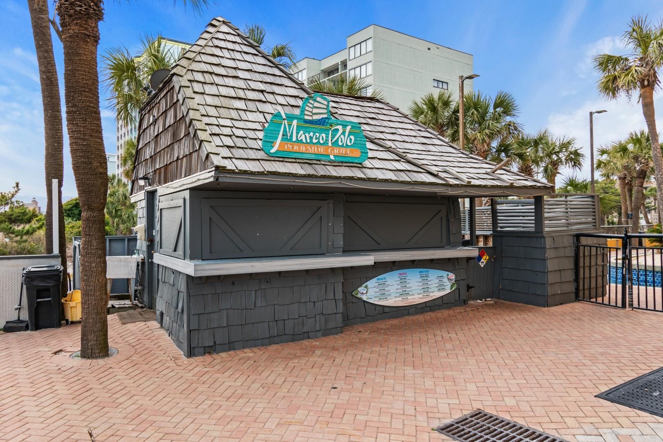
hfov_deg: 71.5
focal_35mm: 25
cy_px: 221
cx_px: 332
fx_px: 460
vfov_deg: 51.3
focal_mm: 17
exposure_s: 1/50
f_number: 5.3
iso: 100
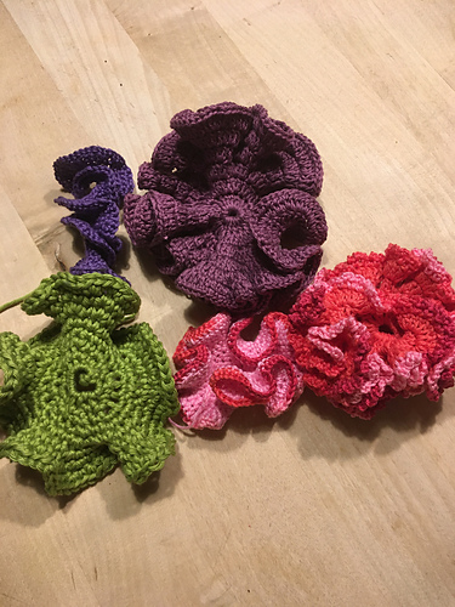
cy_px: 304
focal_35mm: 29
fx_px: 508
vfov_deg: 61.7
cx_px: 228
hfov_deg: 48.2
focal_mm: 4.15
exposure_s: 1/33
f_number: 2.2
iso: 160
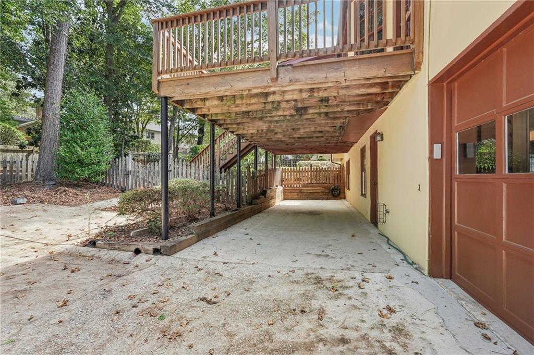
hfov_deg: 95.0
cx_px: 267
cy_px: 178
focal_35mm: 16
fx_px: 245
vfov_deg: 72.0
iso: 800
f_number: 8
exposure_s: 1/125
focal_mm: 16.5
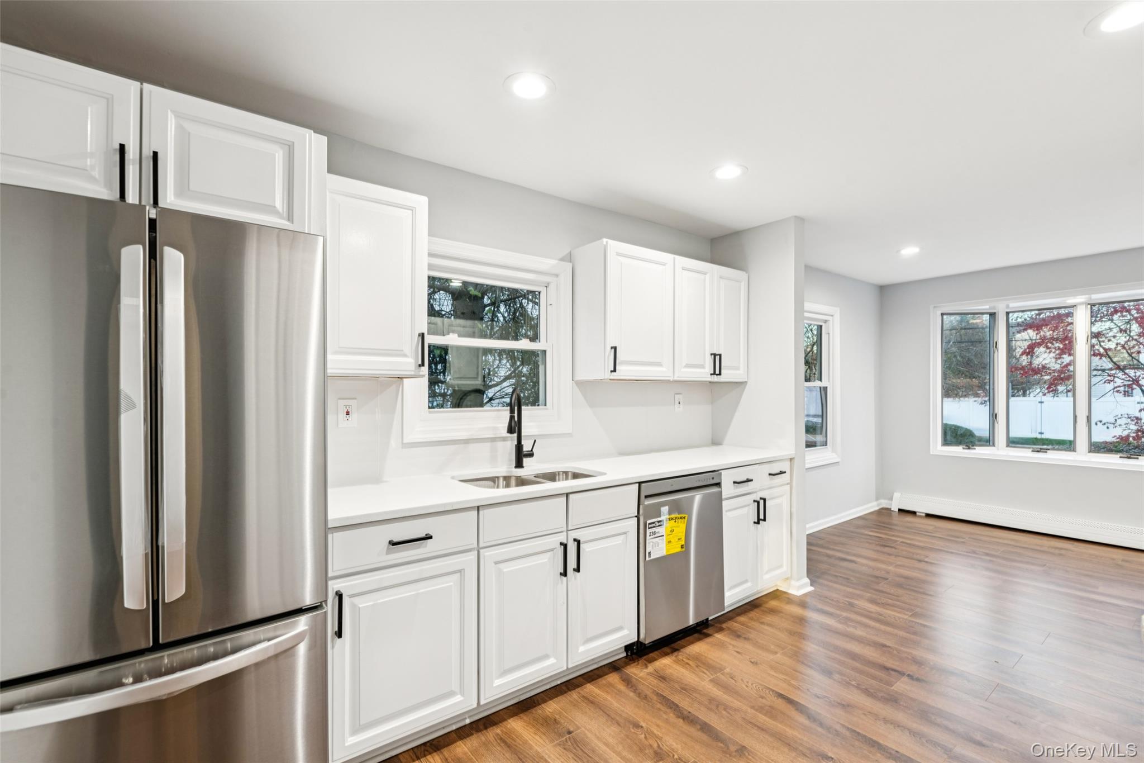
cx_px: 572
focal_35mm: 16
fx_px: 508
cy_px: 382
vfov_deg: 73.7
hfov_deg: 96.7
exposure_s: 1/10
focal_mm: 16
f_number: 8
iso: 250
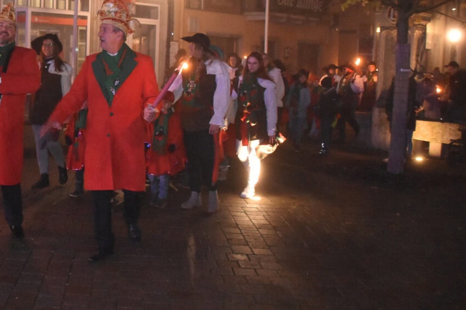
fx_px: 595
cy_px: 94
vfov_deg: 29.0
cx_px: 109
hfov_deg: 41.3
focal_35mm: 46
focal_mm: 18
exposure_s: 1/60
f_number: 4
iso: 6400
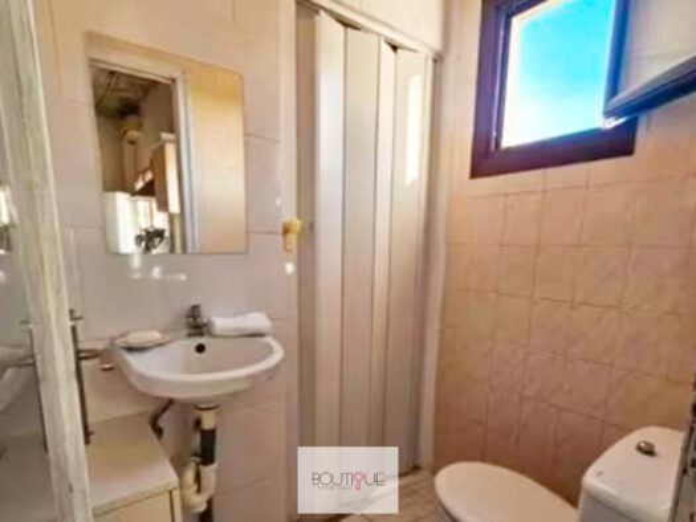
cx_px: 348
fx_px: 302
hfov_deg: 98.2
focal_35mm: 15
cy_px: 261
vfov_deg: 81.8
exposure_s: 1/50
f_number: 2.2
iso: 140
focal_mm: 1.65
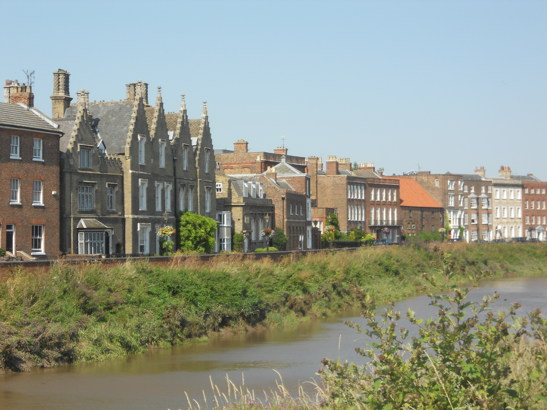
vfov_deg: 16.1
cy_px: 205
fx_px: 1454
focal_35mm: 92
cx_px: 274
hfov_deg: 21.3
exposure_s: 1/400
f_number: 5.4
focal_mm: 16.5
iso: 80
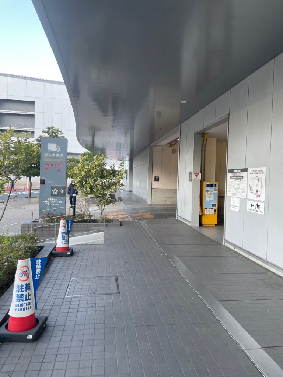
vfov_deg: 67.3
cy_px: 188
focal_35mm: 26
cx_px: 142
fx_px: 283
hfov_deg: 53.1
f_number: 1.6
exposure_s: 1/121
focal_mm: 4.2
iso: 50
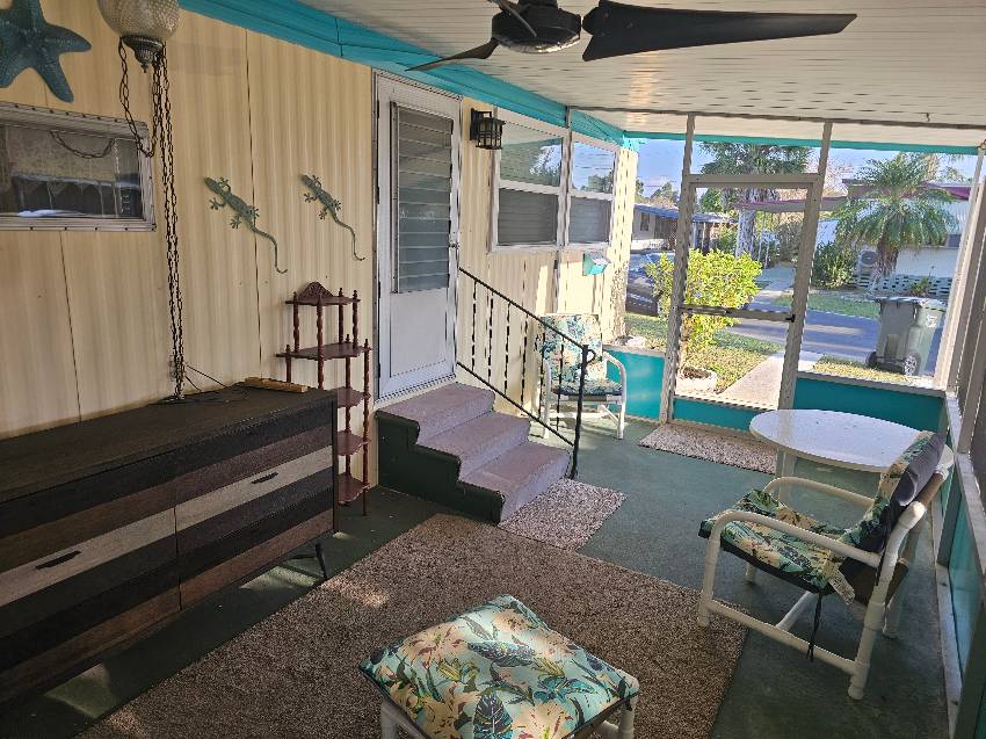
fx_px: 655
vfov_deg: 58.9
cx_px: 493
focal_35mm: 23
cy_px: 370
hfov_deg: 73.9
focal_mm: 6.3
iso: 40
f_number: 1.7
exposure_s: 1/180
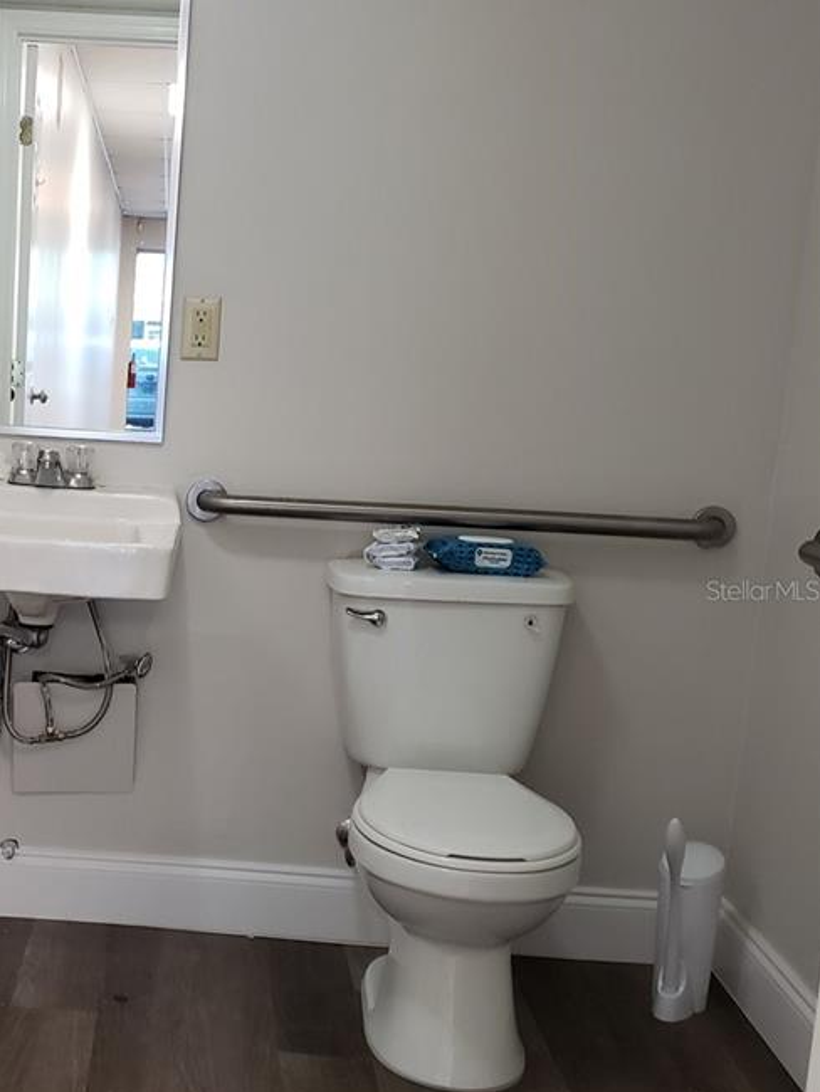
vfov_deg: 39.6
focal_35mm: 48
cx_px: 69
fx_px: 1515
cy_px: 590
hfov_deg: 29.0
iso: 250
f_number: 1.5
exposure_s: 1/60
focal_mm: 4.3
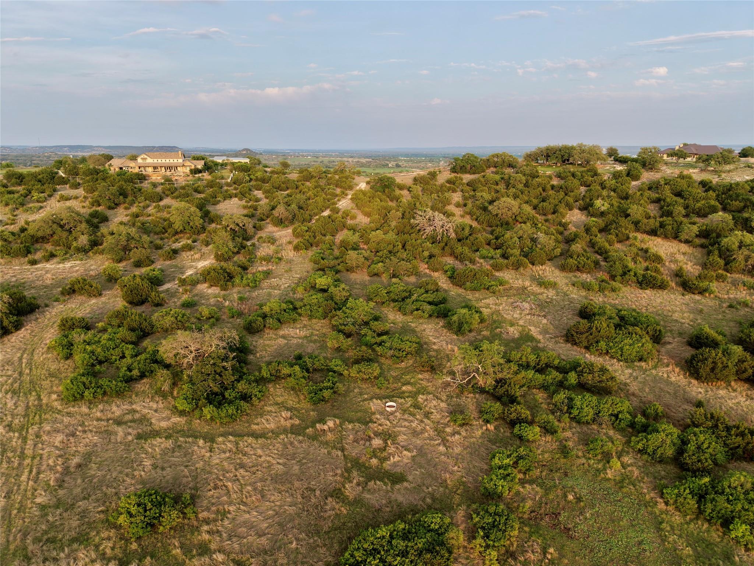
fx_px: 523
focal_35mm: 24
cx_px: 377
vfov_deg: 56.8
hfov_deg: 71.6
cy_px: 283
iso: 230
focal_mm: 8.67
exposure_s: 1/1250
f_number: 1.8
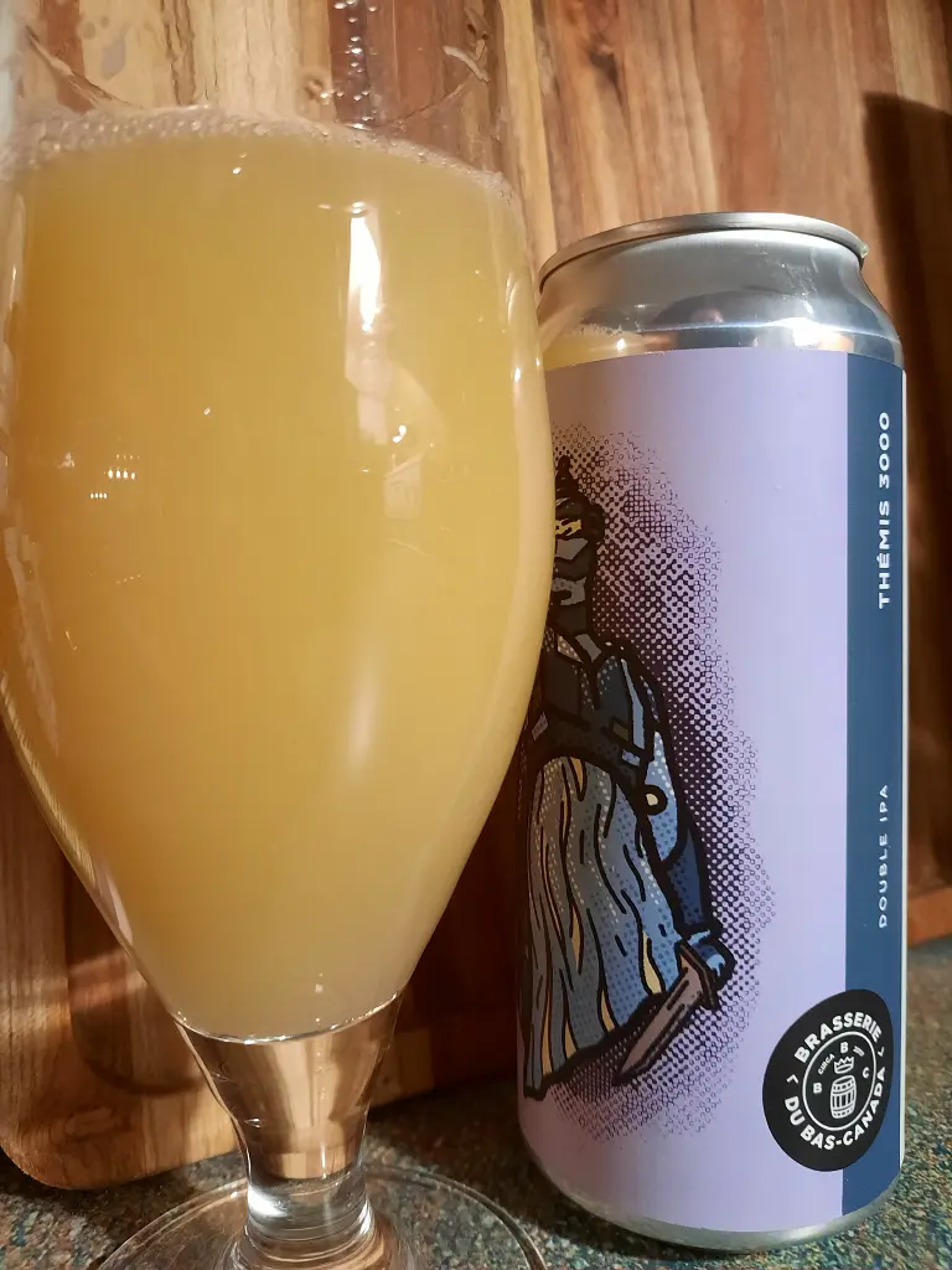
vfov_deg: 69.4
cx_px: 476
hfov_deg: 54.9
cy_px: 635
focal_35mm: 25
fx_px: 917
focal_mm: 4.6
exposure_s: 1/30
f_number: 2
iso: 320
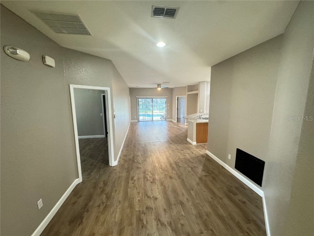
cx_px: 157
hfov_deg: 102.1
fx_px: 127
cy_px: 118
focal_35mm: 14
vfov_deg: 85.7
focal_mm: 2.22
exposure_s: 1/60
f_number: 2.2
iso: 640
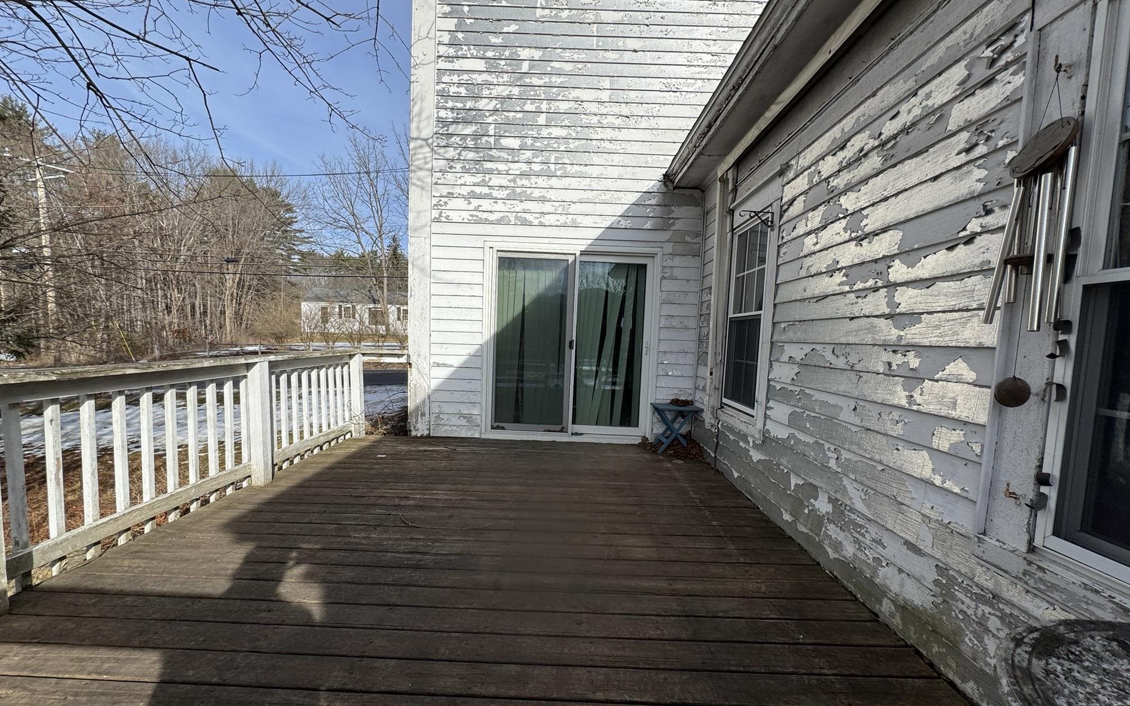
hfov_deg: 101.5
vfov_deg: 74.7
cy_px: 371
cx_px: 563
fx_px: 462
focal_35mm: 15
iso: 50
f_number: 2.2
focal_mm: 2.22
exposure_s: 1/1832
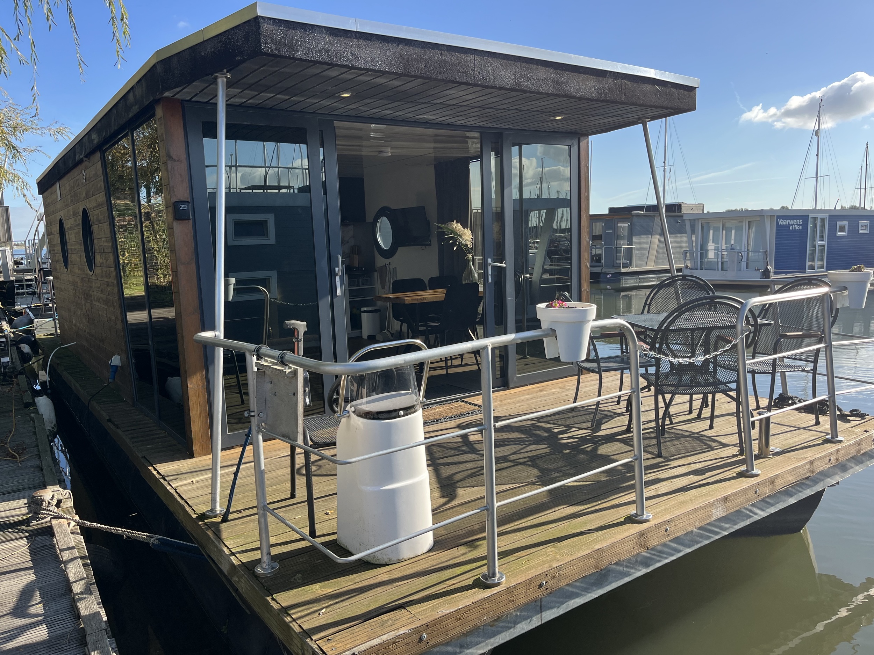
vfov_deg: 53.1
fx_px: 656
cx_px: 437
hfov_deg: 67.3
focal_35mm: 26
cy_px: 328
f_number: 1.6
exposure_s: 1/1252
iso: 50
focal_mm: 5.1
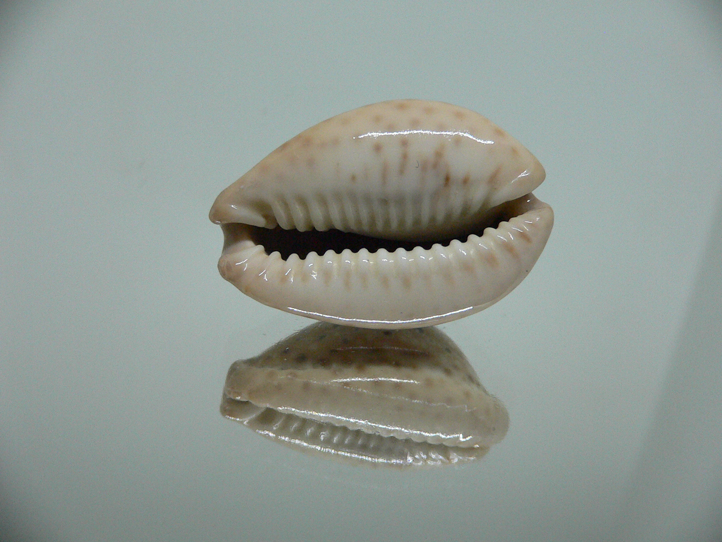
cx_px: 361
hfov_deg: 52.6
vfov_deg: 40.7
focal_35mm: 35
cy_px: 271
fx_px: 730
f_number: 2.8
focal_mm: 4.6
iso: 200
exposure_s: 1/60
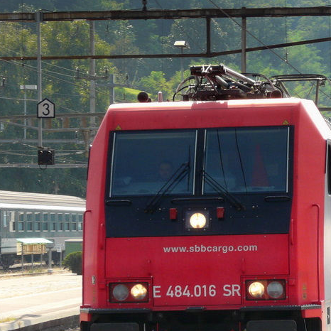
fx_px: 1969
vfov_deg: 9.6
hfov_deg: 9.6
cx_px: 198
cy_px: 207
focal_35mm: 182
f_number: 5.6
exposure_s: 1/160
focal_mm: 15.8
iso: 100
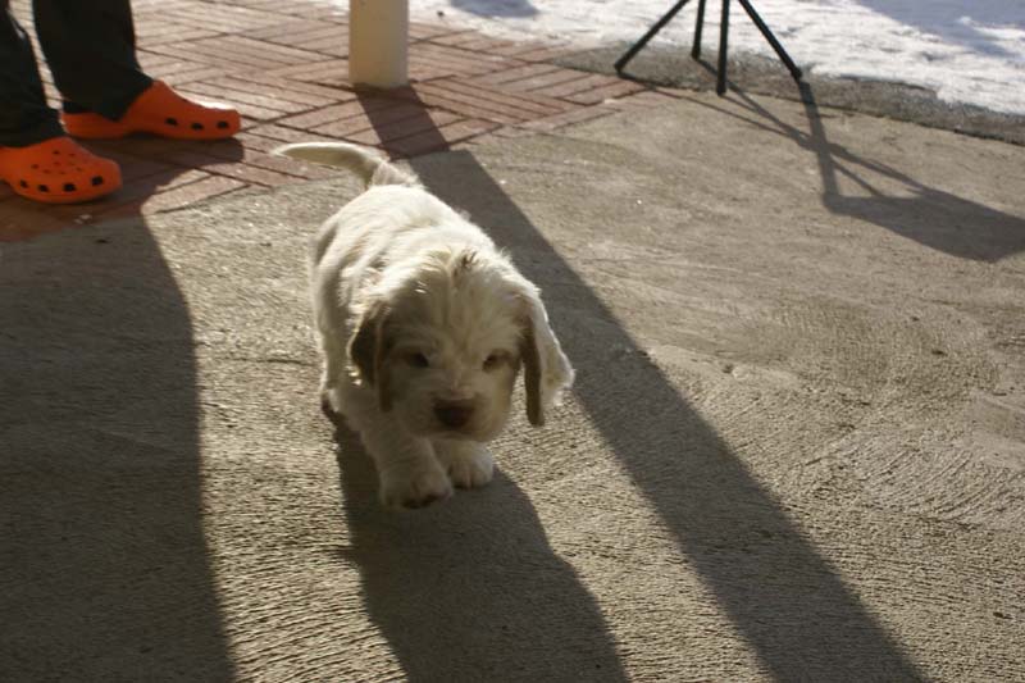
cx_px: 512
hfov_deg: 46.4
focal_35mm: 42
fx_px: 1196
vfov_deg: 31.9
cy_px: 342
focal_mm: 28
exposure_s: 1/125
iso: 100
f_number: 9
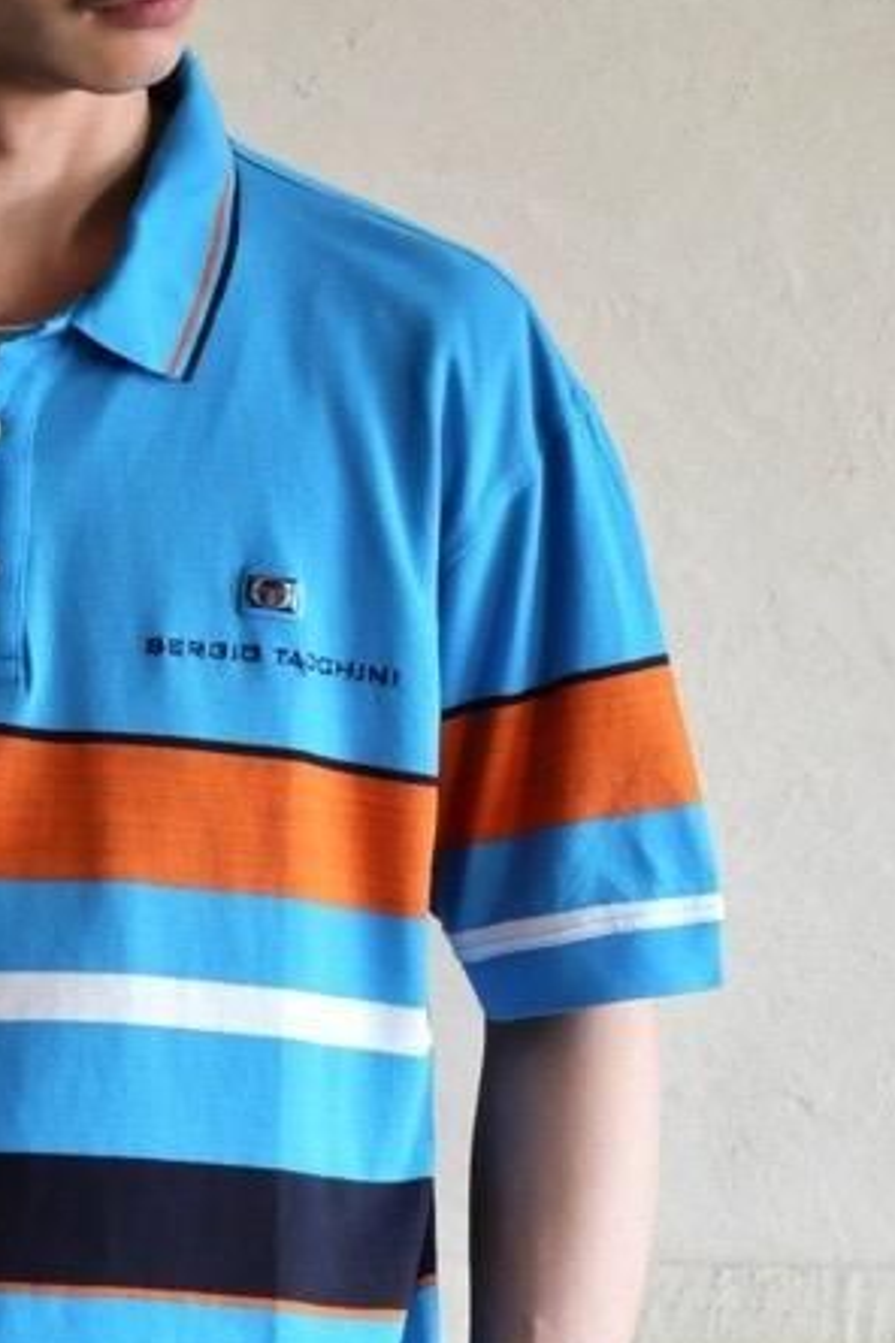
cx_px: -18
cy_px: 1124
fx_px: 8353
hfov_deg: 6.1
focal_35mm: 224
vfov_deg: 9.2
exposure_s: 1/125
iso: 1250
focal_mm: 56
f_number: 4
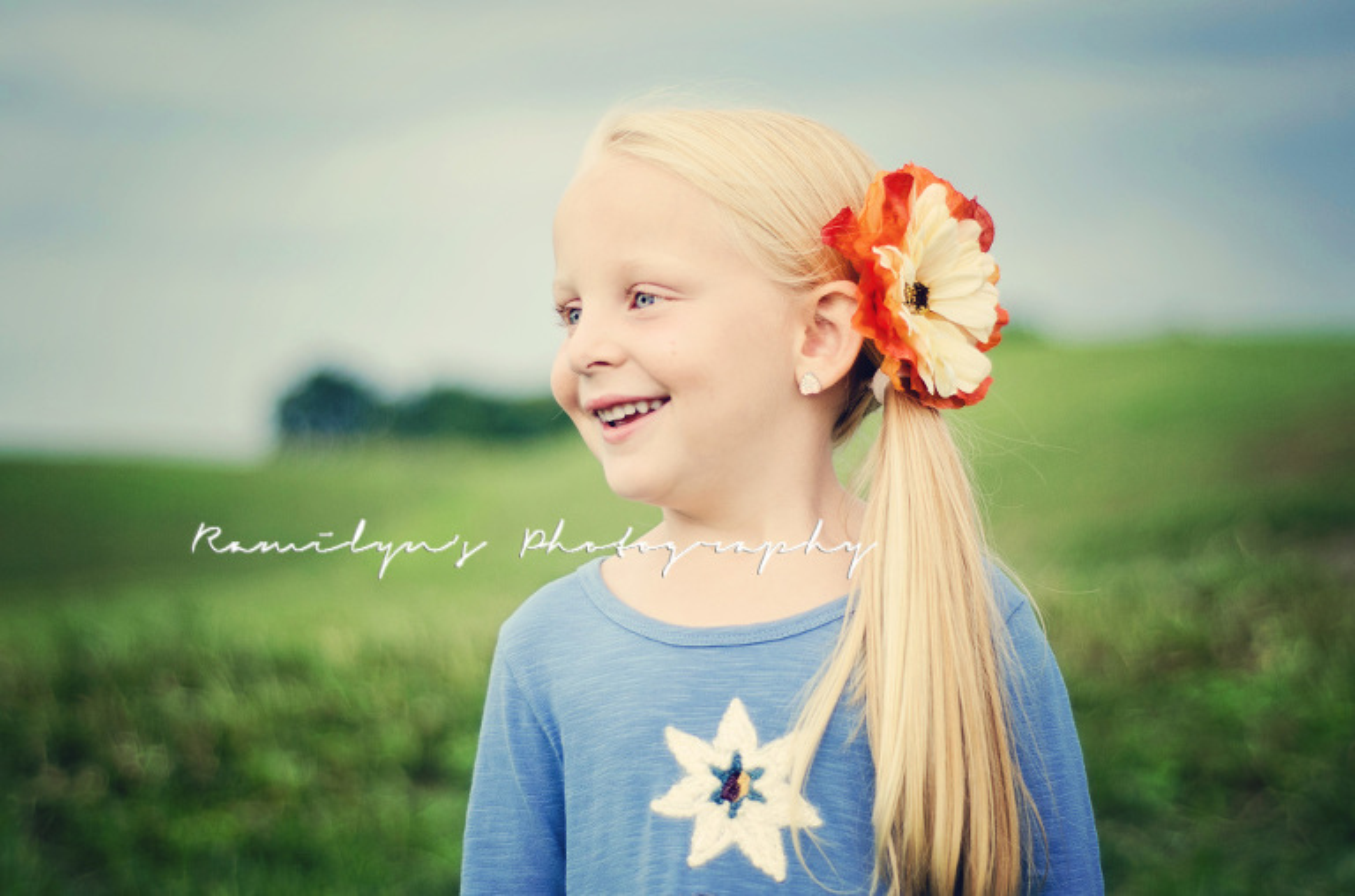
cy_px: 448
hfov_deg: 27.1
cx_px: 678
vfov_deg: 18.1
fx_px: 2816
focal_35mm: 75
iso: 160
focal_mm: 50
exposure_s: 1/1000
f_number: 1.8
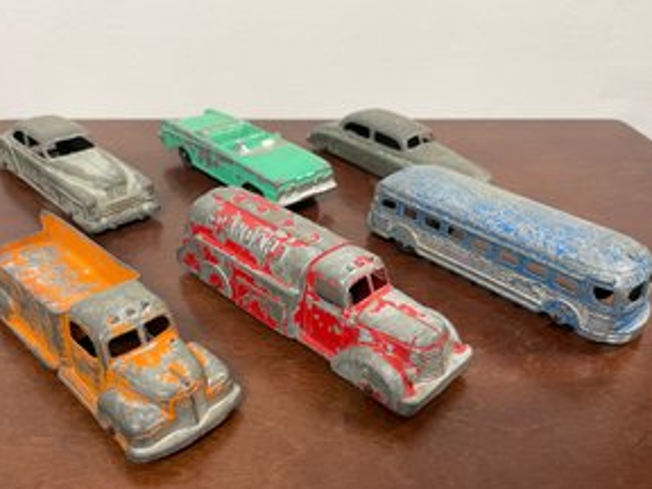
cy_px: 248
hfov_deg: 58.3
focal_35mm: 31
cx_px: 314
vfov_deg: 45.4
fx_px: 584
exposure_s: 1/60
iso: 125
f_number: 1.6
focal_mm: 4.2
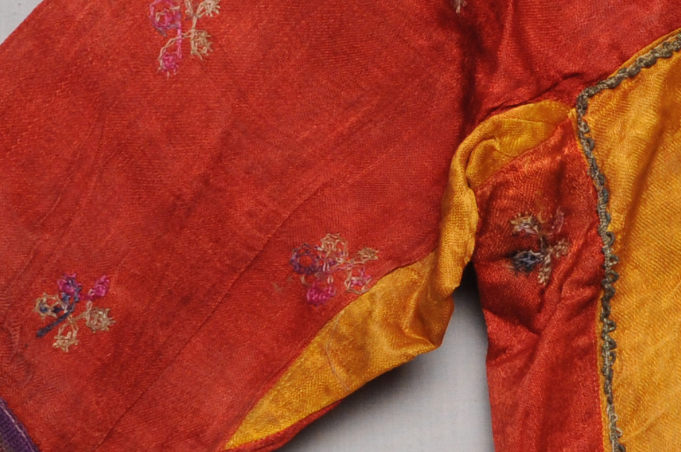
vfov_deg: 5.4
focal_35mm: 254
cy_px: 435
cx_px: 1074
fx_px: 4799
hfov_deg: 7.9
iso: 400
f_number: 11
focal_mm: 40
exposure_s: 1/13
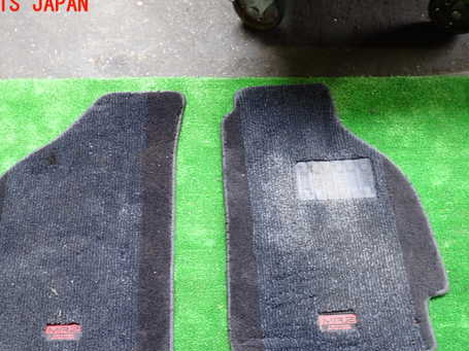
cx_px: 210
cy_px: 223
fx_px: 447
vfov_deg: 42.5
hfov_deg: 55.3
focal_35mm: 33
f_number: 2
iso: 200
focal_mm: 4.5
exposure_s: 1/80
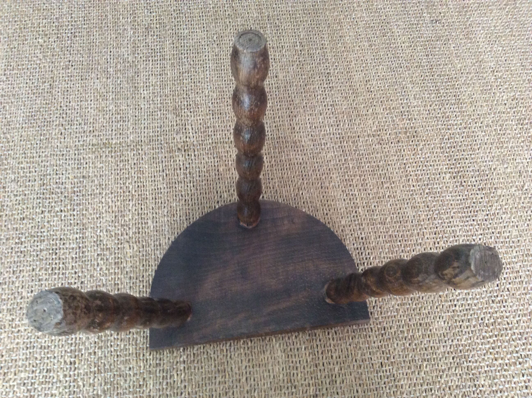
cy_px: 199
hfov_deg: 56.9
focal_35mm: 32
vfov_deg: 44.1
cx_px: 266
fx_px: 491
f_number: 2.4
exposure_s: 1/25
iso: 200
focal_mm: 3.3
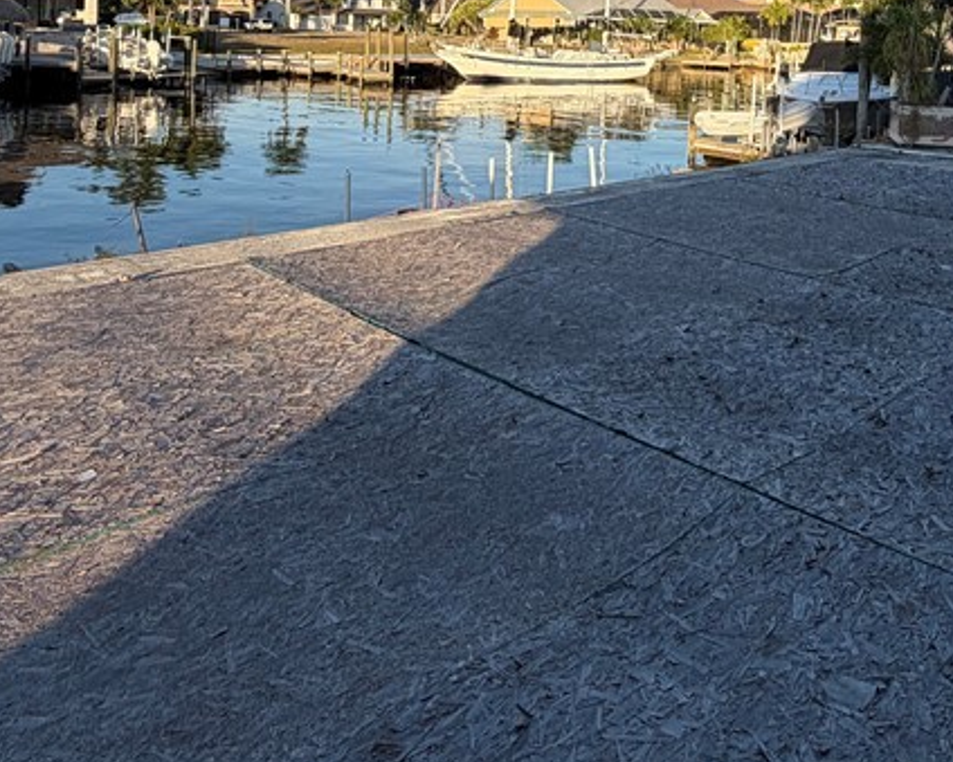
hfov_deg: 53.3
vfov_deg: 40.2
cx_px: 625
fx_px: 931
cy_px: 36
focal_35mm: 33
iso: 32
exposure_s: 1/770
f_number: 2.2
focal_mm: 2.22
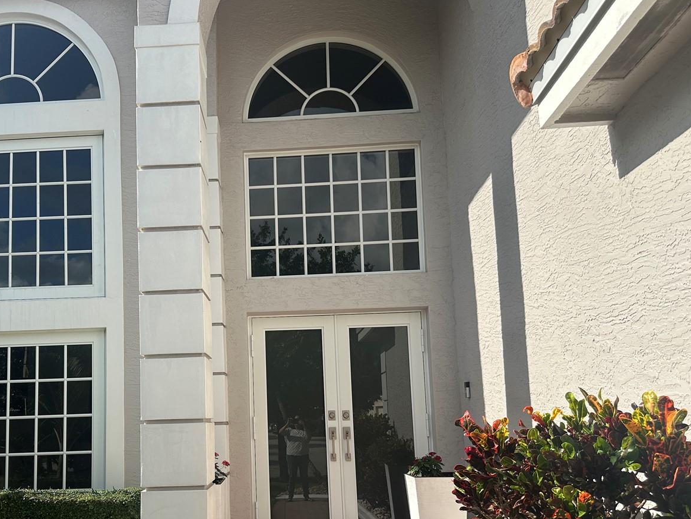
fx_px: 659
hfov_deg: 54.4
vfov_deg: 42.4
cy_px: 344
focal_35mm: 33
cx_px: 240
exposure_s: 1/4348
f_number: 1.78
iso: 80
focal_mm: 6.86
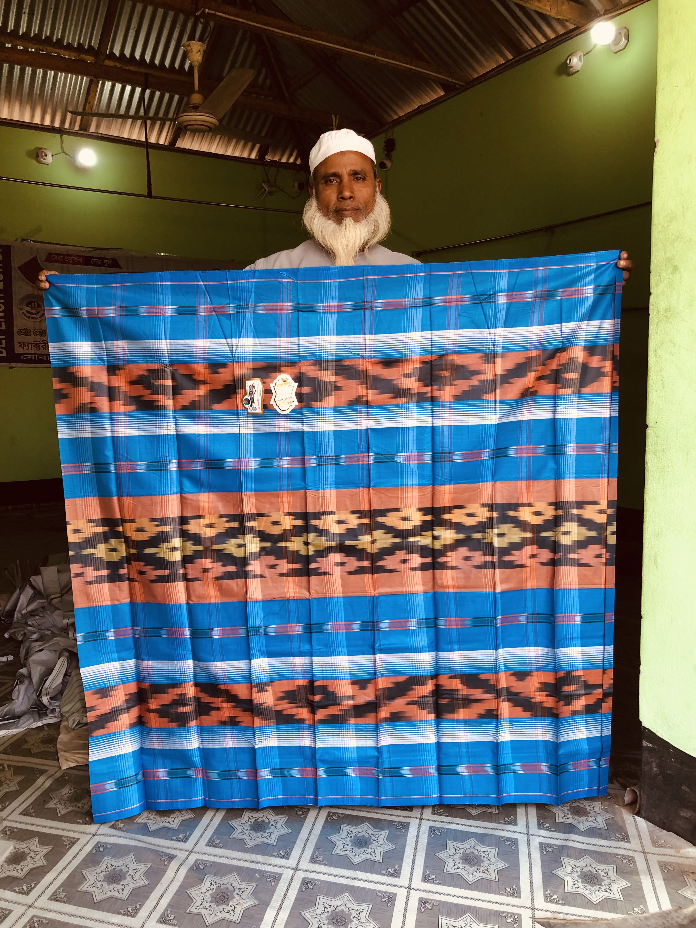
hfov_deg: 49.7
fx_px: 751
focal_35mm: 28
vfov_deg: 63.4
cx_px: 348
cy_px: 464
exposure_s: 1/50
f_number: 1.8
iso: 32
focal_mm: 4
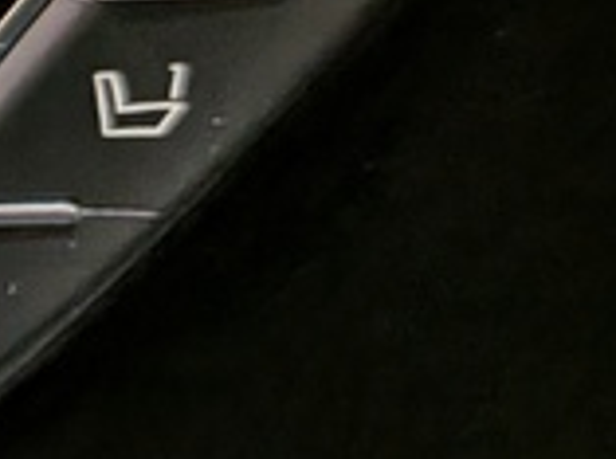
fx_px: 2787
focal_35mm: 157
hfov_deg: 10.4
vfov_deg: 9.4
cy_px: 122
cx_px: -997
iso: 173
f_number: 1.7
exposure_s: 1/100
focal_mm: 4.53
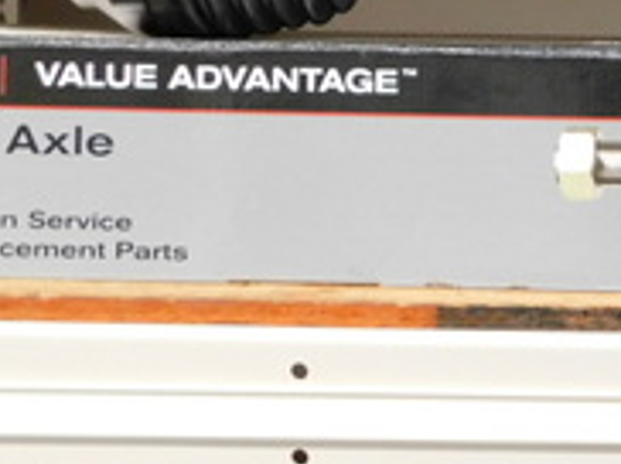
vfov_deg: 17.9
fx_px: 1451
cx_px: 873
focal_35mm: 81
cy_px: 51
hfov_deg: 21.2
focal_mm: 4
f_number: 3
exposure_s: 1/30
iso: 280
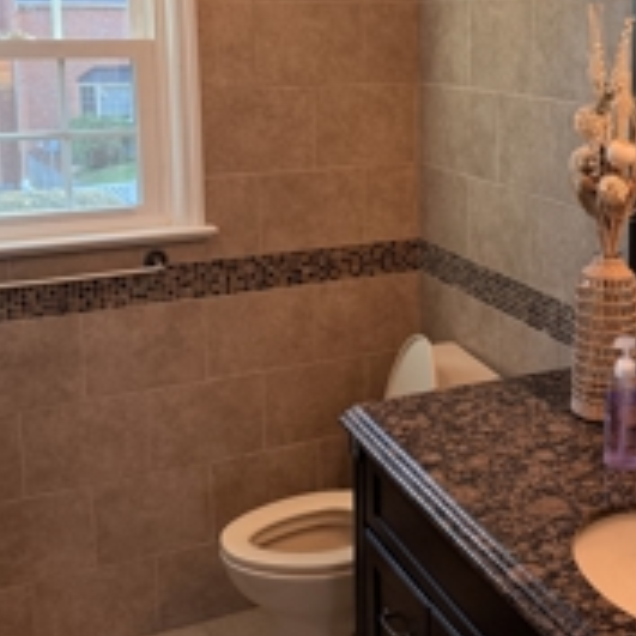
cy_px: 183
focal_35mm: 48
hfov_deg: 34.9
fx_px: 998
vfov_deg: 34.8
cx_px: 446
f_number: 1.78
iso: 200
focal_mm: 6.76
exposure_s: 1/160
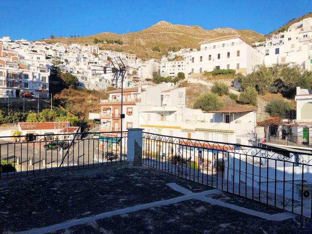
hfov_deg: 63.5
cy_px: 117
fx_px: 252
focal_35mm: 28
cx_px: 156
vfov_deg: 49.7
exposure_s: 1/4000
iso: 25
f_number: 1.8
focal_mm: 3.99
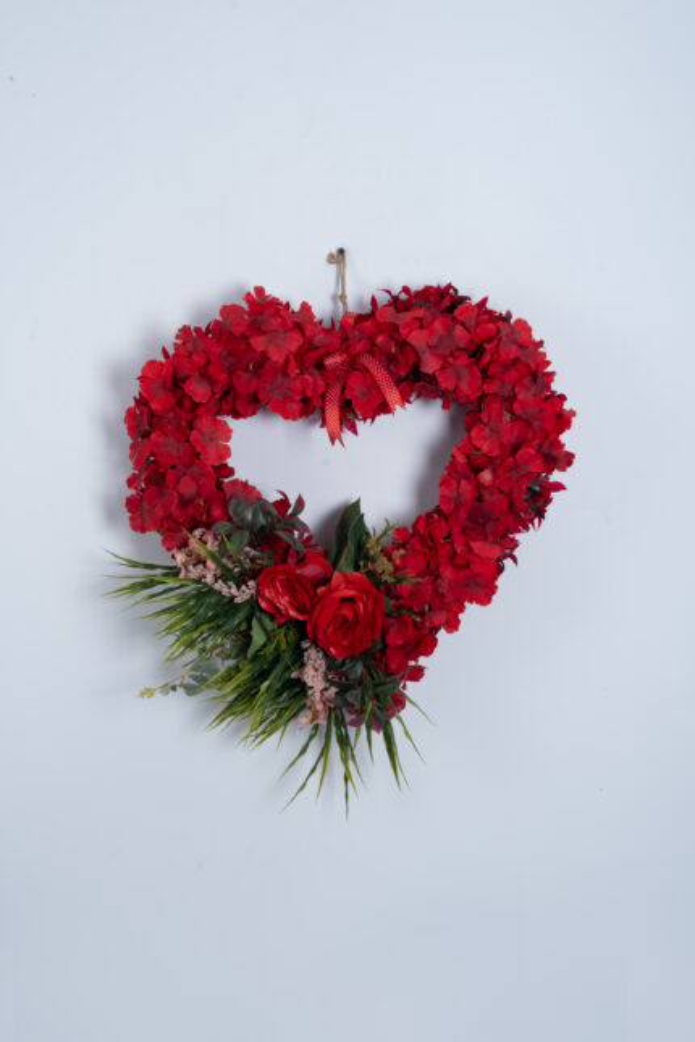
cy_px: 521
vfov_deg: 22.6
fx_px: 2606
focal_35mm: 90
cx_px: 348
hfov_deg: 15.2
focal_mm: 60
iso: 80
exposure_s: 1/125
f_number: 11
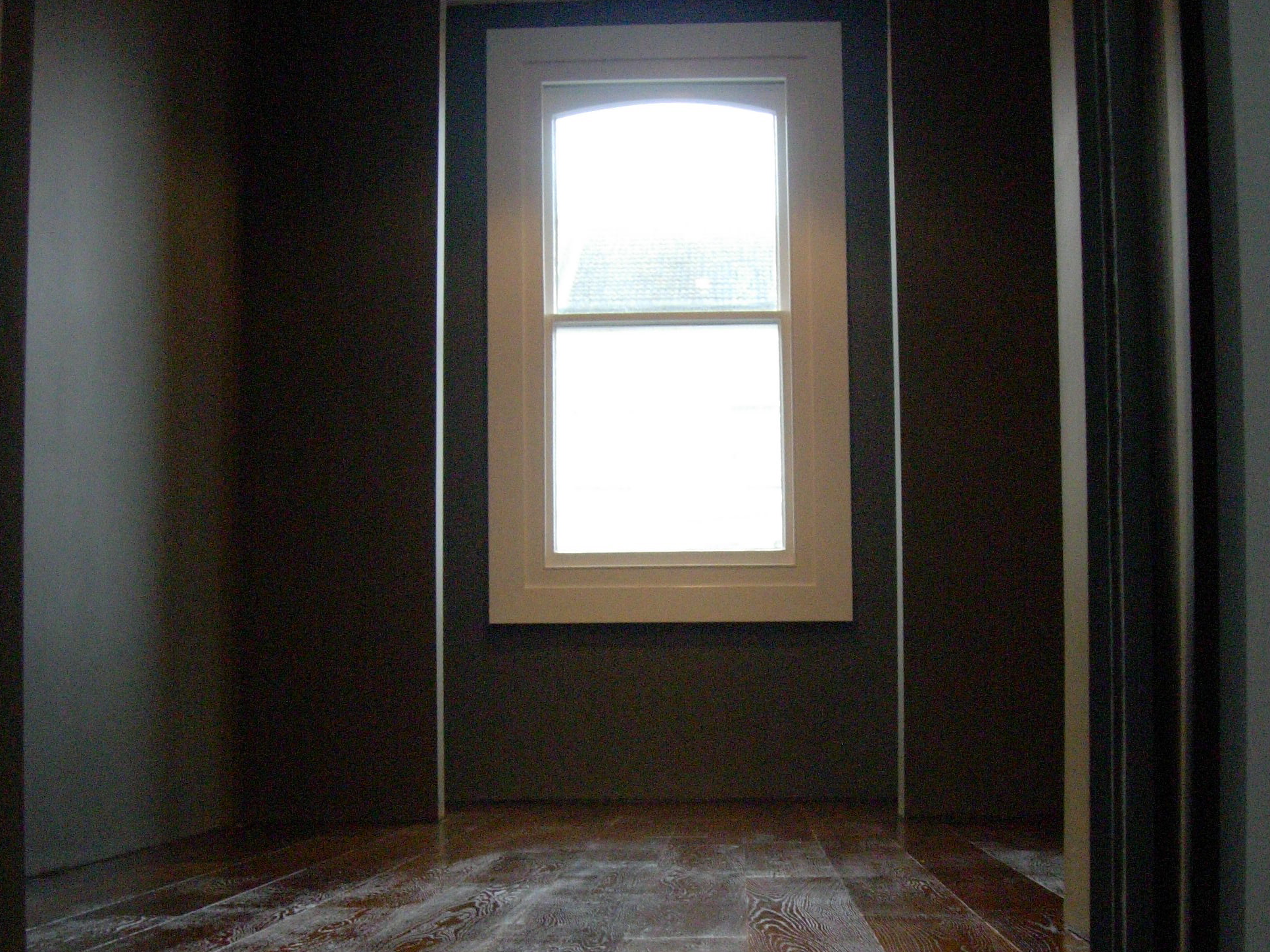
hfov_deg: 37.5
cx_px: 637
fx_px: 1871
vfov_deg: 28.1
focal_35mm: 51
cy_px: 732
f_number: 2.8
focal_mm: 7.8
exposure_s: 1/85.4
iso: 400
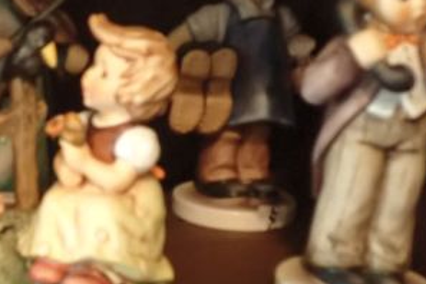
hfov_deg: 26.6
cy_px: 164
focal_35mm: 70
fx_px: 828
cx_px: -38
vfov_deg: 19.4
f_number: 2.3
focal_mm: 5.4
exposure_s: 1/30
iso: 1600
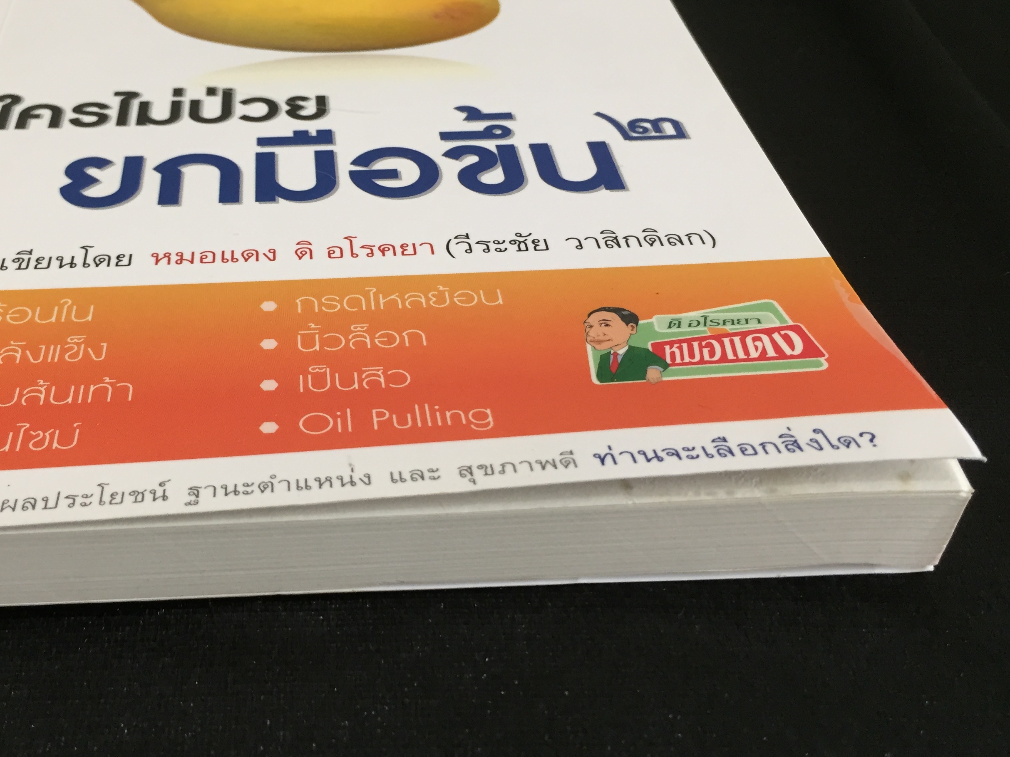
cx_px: 359
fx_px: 1138
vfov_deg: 36.7
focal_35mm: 39
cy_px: 313
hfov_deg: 47.3
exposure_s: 1/33
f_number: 2.2
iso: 125
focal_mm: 4.15
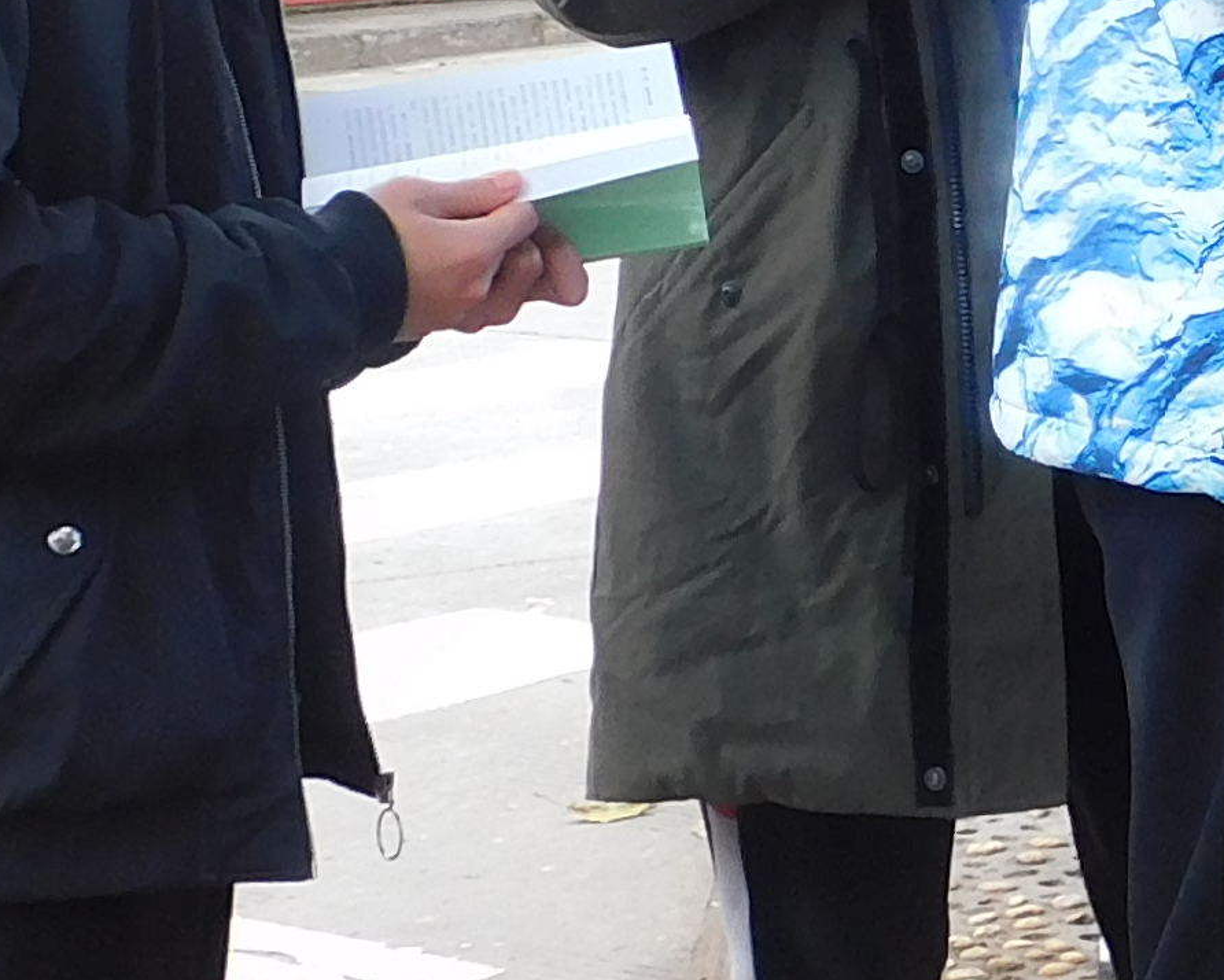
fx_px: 4384
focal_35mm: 121
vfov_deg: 12.6
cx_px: 1696
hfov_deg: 15.0
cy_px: -38
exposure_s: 1/40
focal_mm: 4.3
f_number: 3.3
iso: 125
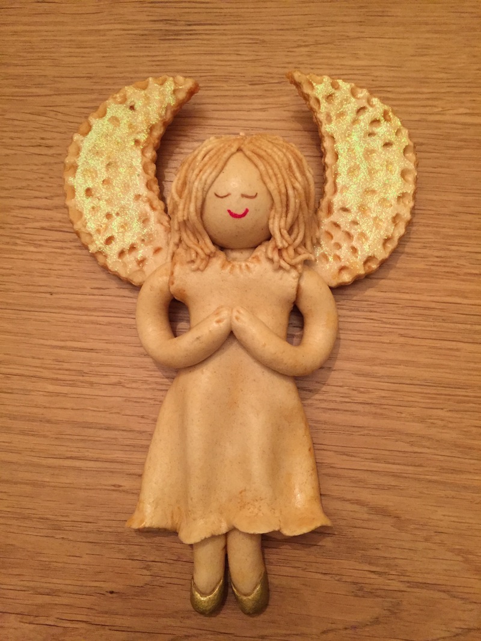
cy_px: 320
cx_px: 240
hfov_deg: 48.2
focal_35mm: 29
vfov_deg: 61.7
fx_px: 537
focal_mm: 4.15
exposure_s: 1/20
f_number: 2.2
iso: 250
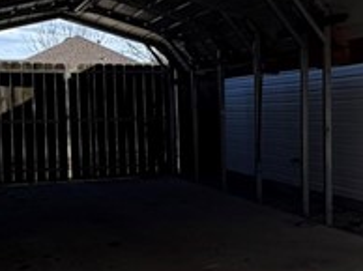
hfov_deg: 23.1
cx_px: 486
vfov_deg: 19.9
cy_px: 138
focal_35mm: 74
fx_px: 775
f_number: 2.2
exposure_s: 1/770
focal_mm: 2.22
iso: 32
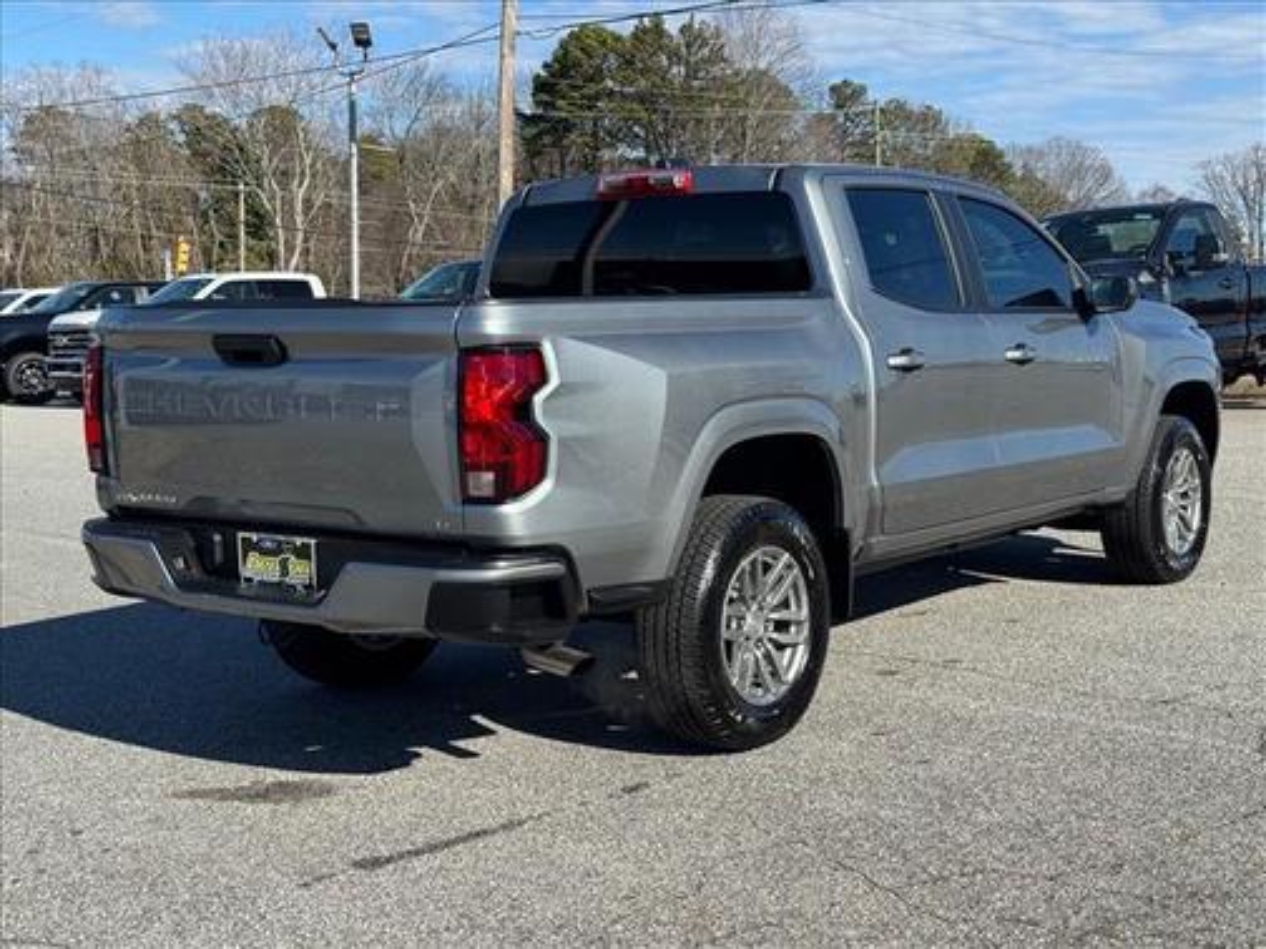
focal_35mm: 48
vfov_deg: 30.3
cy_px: 474
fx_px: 1755
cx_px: 633
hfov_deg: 39.7
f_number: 1.78
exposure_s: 1/3425
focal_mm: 6.76
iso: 64
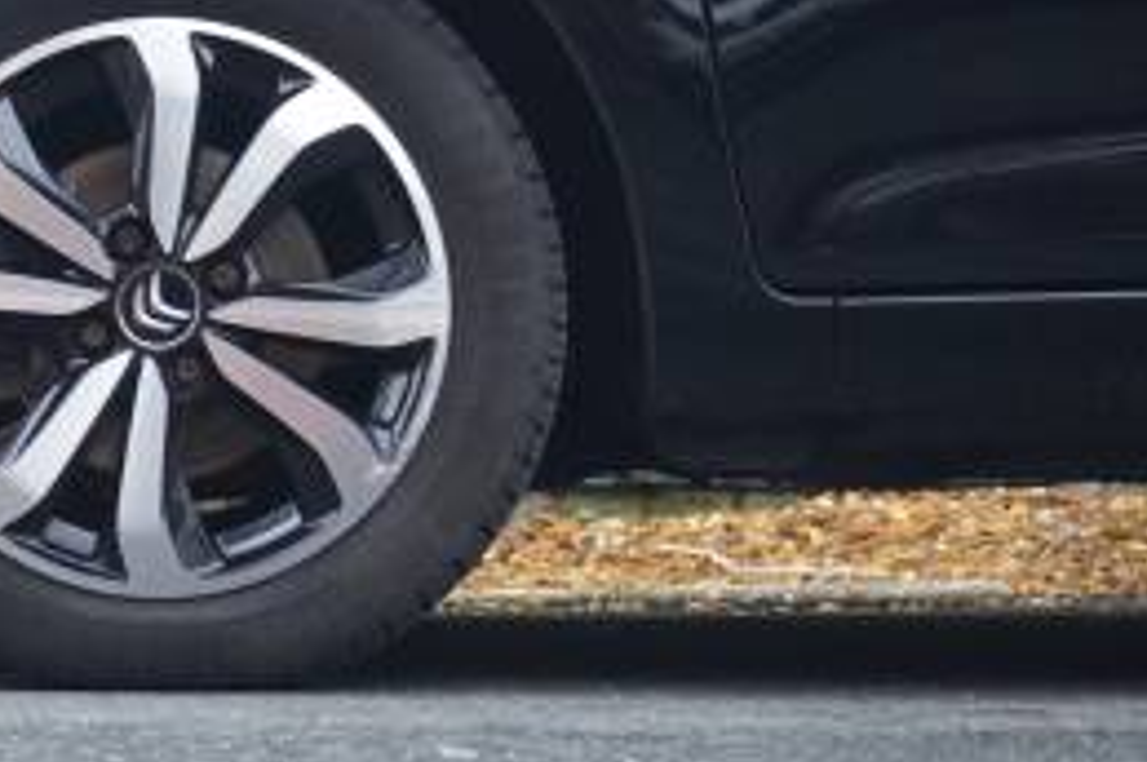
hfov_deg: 13.3
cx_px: -53
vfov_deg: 8.9
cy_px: -22
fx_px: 4844
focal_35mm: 152
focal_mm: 41
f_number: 5.6
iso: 2000
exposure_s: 1/160
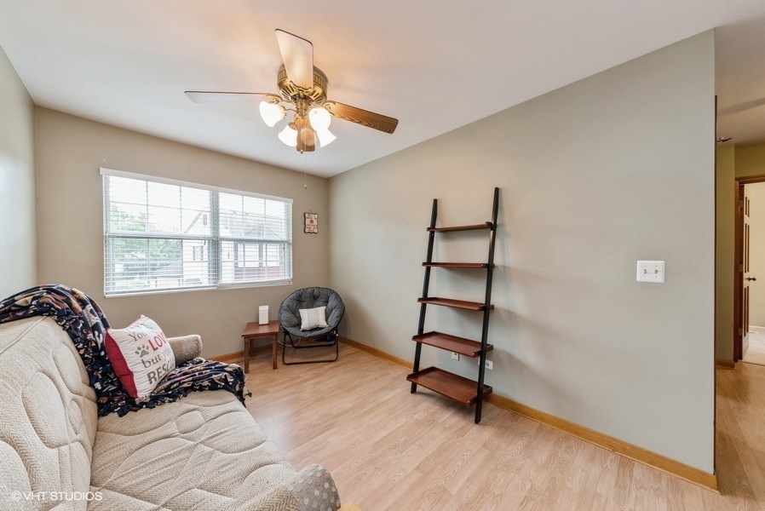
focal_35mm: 12
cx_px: 382
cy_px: 256
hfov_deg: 112.6
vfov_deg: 90.1
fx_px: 255
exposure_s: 1/5
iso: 200
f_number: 9
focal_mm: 12
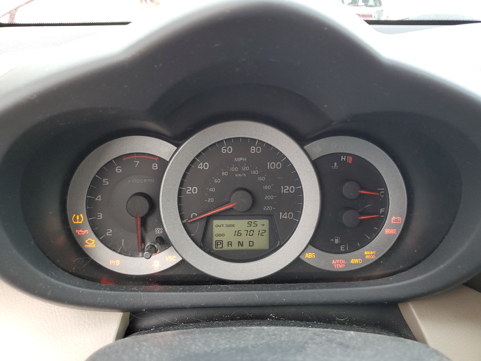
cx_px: 240
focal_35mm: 26
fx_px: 361
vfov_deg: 53.1
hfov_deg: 67.3
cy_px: 180
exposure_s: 1/60.2
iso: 80
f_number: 1.5
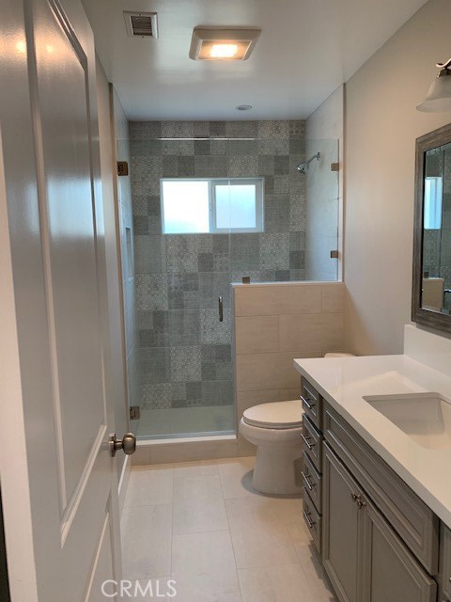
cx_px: 226
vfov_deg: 67.3
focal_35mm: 26
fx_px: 452
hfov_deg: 53.1
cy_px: 301
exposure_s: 1/60
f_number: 1.8
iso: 64
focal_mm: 4.25
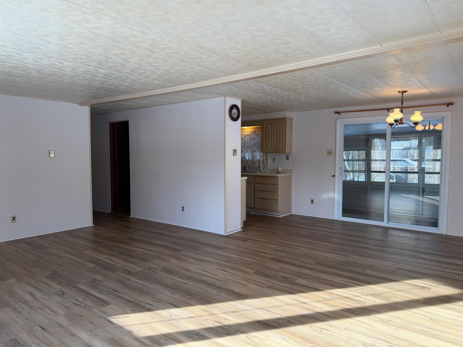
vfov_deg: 56.8
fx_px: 321
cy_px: 174
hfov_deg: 71.6
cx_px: 232
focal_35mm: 24
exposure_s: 1/181
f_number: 1.78
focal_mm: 6.76
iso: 64
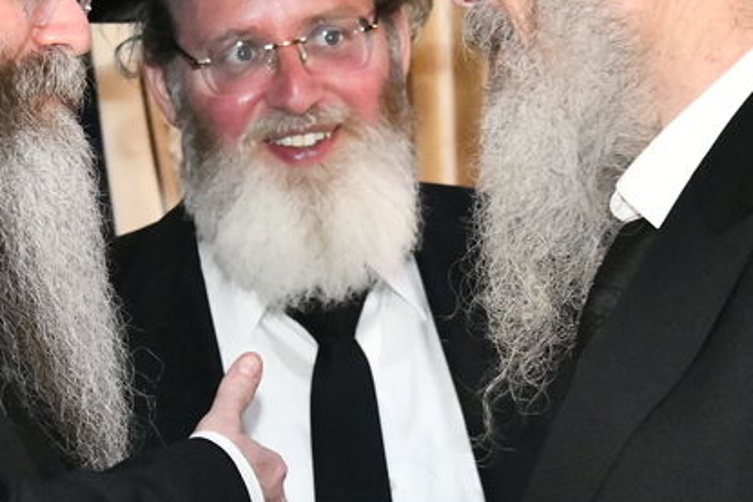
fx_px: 4373
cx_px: 256
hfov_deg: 9.8
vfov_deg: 6.6
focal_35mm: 209
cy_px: 182
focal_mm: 62
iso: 4000
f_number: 5.6
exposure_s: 1/100
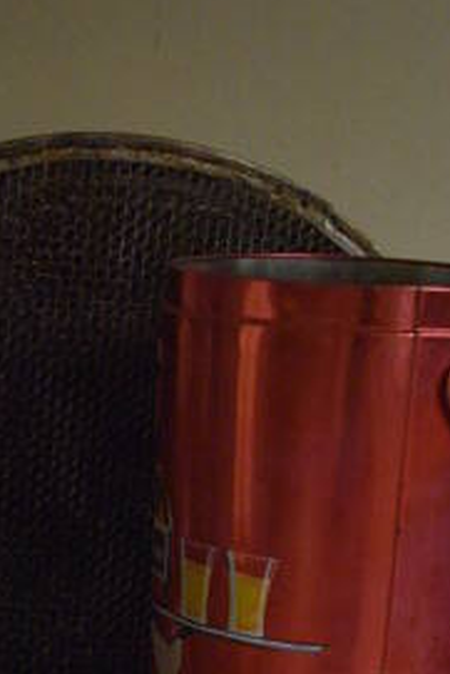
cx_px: 94
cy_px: 996
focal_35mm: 91
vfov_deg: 19.6
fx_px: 1704
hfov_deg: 15.0
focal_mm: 18
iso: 2800
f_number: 3.5
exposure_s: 1/30
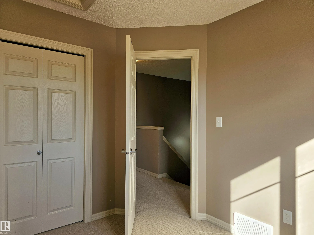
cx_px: 157
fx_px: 209
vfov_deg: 58.9
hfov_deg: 73.9
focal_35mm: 23
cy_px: 118
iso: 80
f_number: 1.7
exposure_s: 1/359
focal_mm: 6.3
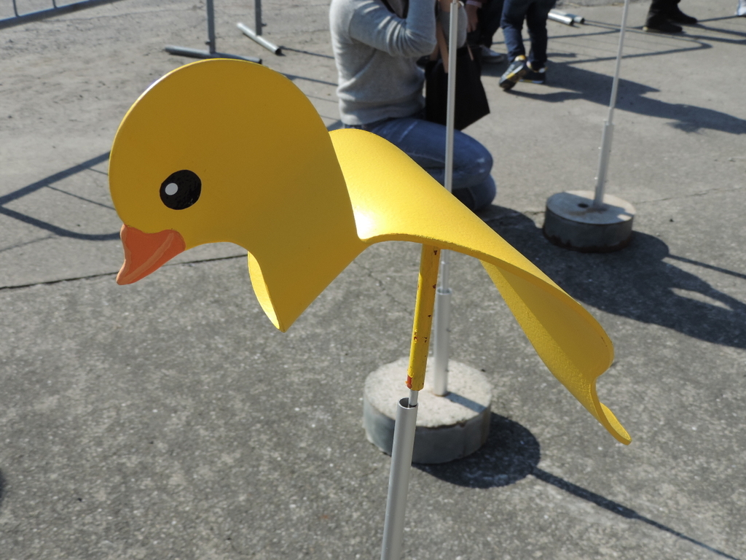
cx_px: 373
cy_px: 280
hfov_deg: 43.9
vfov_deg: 33.6
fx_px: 927
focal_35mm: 43
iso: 80
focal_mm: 7.6
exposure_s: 1/800
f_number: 3.4
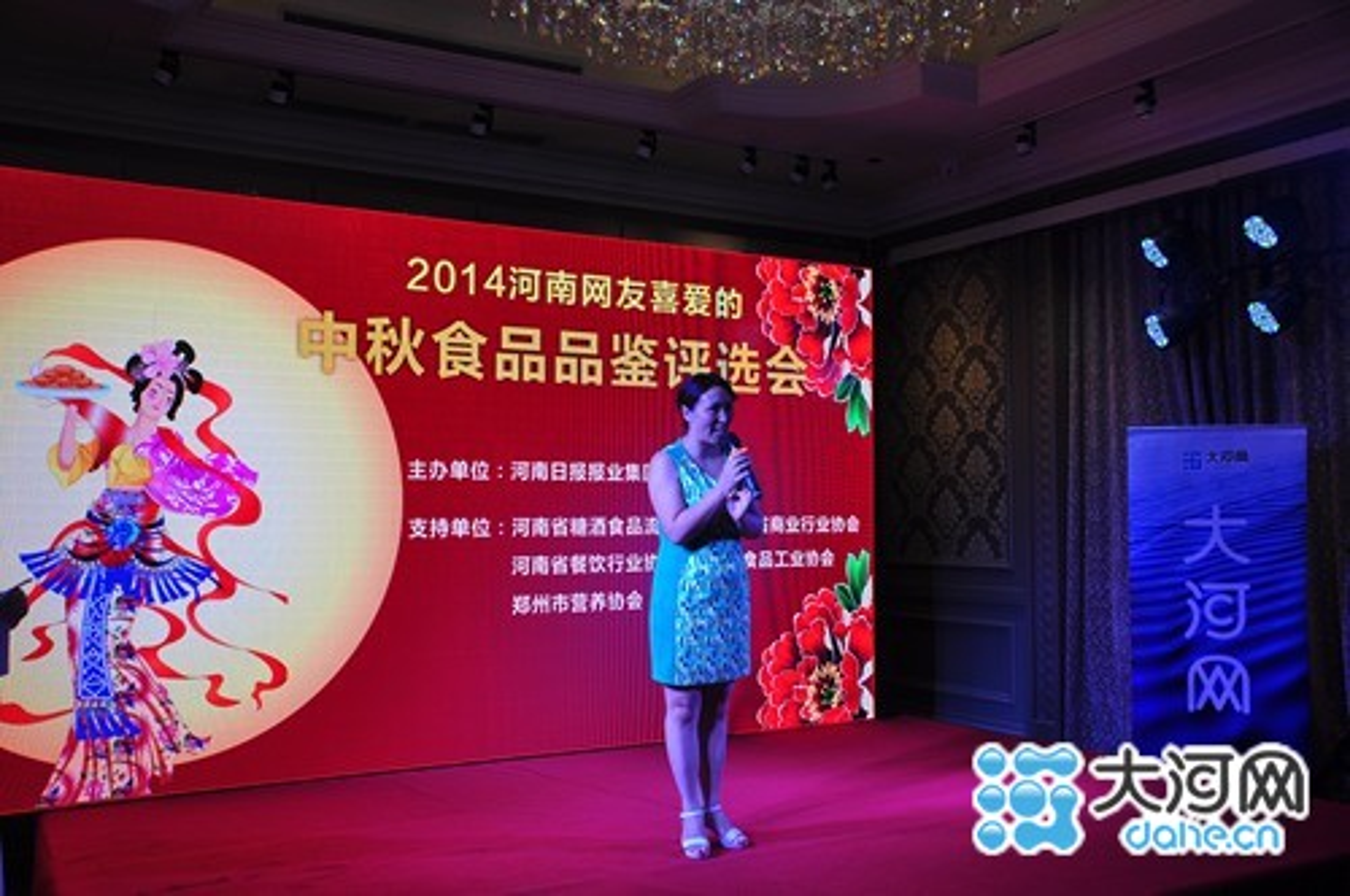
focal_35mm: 33
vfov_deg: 39.9
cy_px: 448
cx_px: 675
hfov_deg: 57.3
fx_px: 1236
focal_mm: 22
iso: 200
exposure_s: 1/80
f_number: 4.5
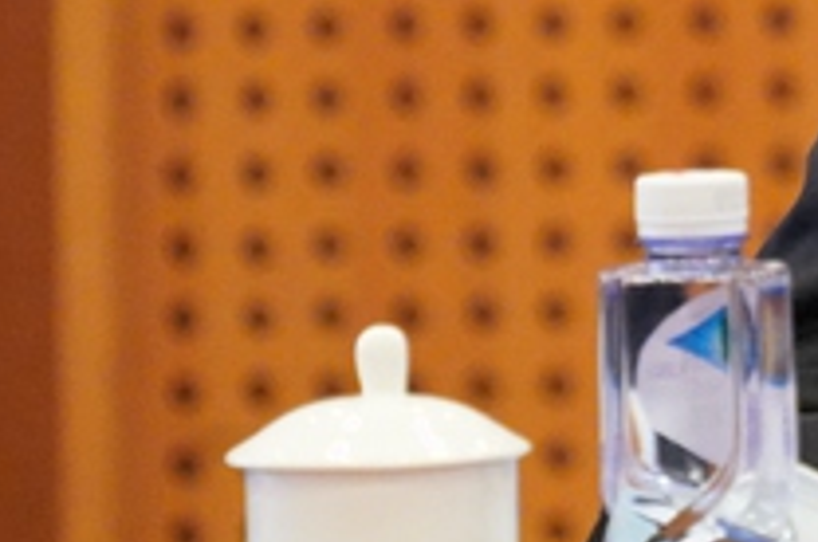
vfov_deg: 1.8
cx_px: 1459
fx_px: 17129
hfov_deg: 2.7
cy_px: -192
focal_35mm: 755
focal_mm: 209
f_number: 5.6
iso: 12800
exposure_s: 1/250
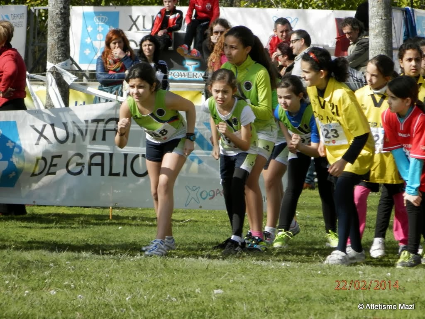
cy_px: 160
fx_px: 4113
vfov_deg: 4.4
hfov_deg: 5.9
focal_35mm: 335
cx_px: 212
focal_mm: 59.8
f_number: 5.6
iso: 100
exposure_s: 1/400
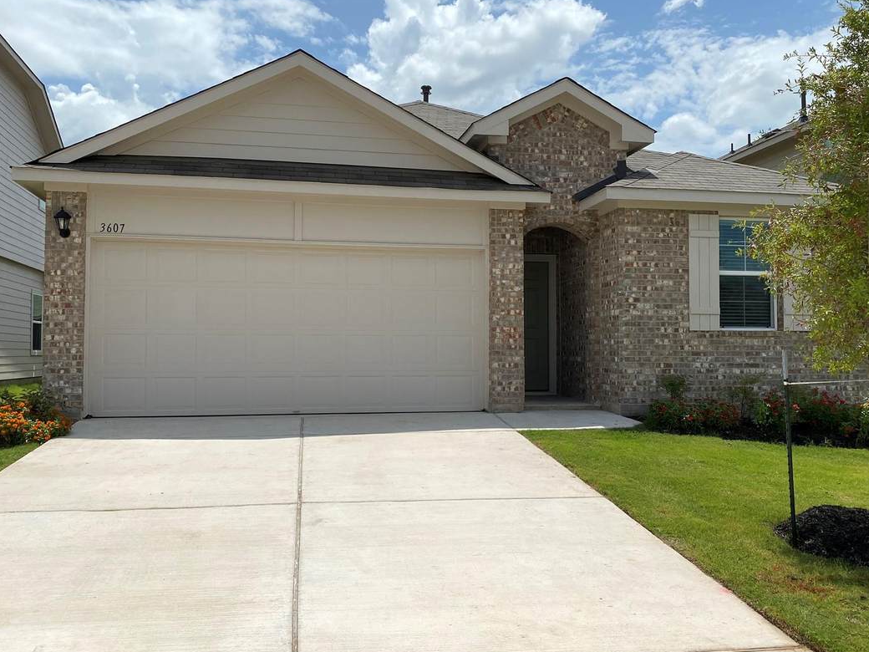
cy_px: 330
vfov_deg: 44.2
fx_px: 803
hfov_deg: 56.8
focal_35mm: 32
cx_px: 425
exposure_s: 1/7194
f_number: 1.8
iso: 32
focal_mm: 4.25
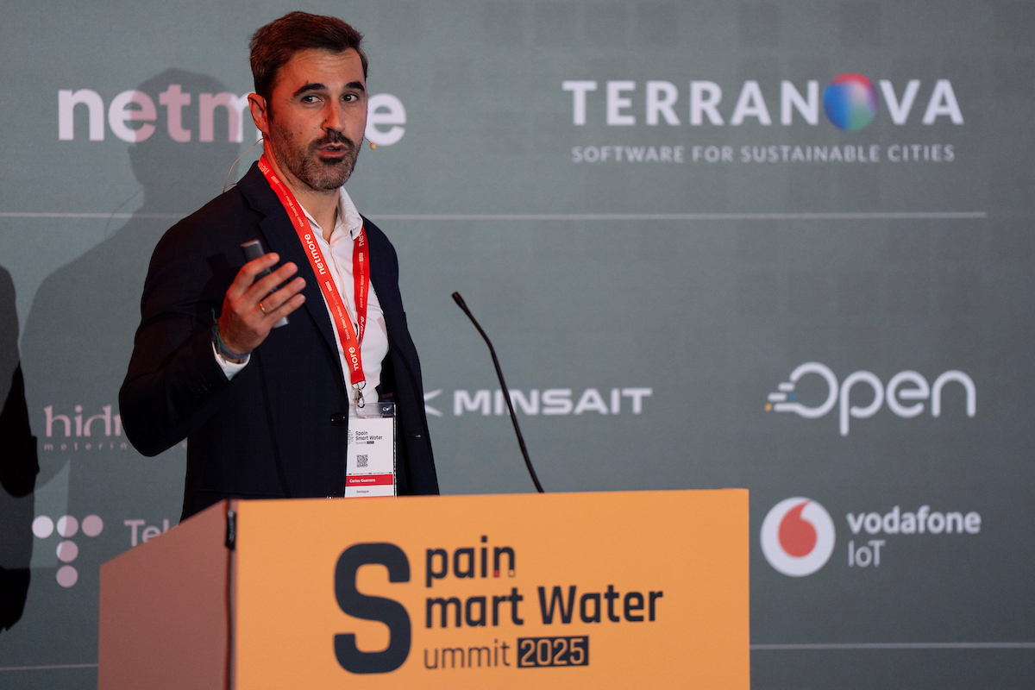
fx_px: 5663
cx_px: 518
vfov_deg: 7.0
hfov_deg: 10.4
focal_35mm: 197
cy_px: 345
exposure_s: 1/250
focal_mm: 197
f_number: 2.8
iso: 3200
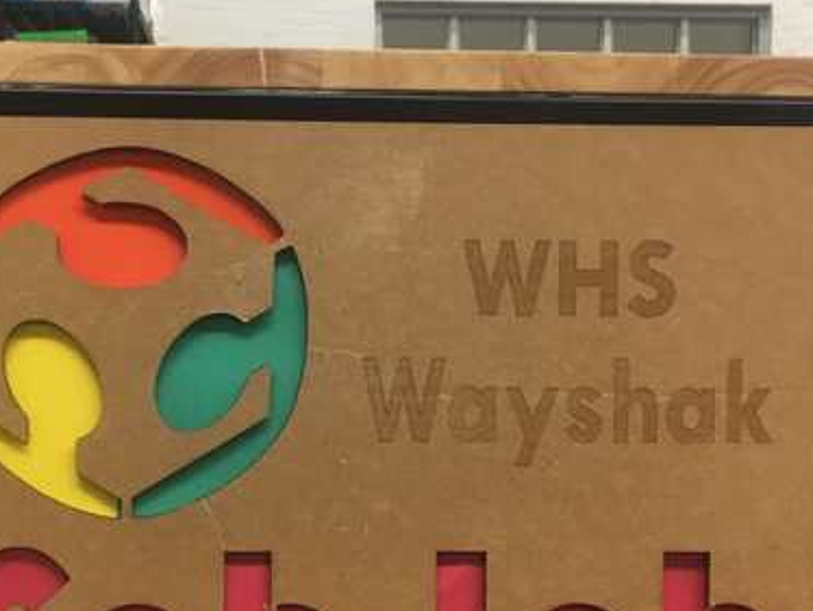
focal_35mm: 62
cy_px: 385
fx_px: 1457
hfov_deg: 31.0
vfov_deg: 23.6
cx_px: 298
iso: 80
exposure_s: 1/30
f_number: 2.2
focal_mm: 4.15
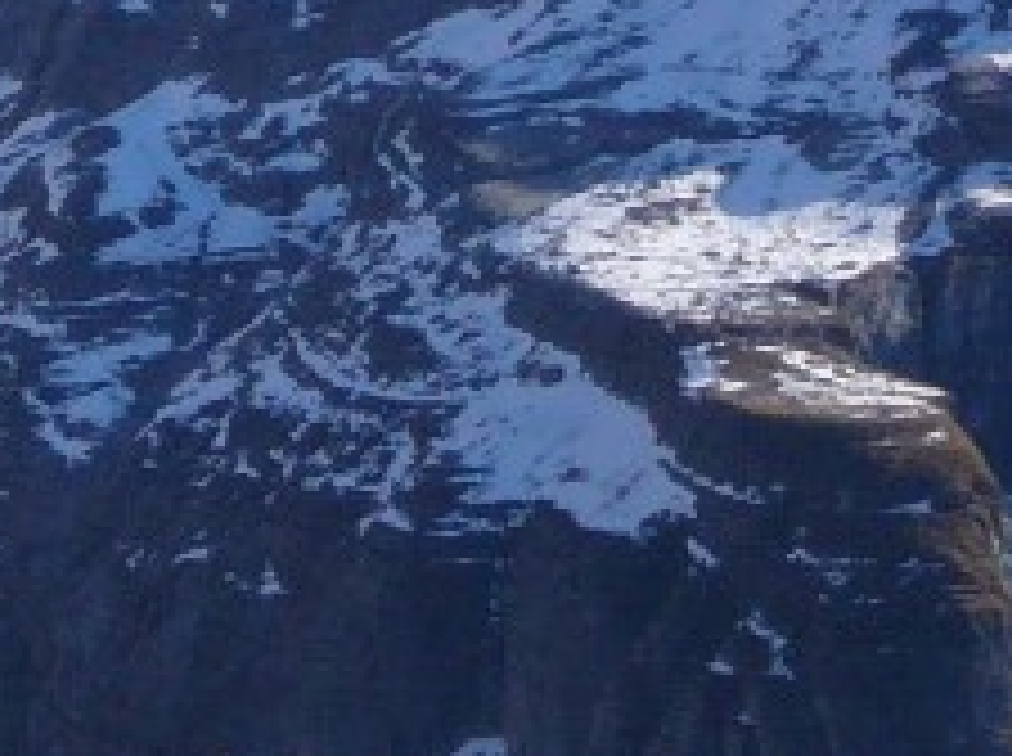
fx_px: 13573
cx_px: -490
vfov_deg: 3.2
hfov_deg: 4.2
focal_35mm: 465
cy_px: -194
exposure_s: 1/500
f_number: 5.6
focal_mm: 16.8
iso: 100
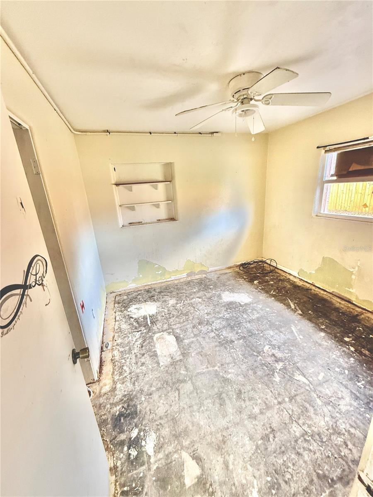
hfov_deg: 85.7
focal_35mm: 14
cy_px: 248
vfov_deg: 102.1
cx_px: 186
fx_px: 201
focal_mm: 2.22
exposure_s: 1/60
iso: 400
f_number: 2.2
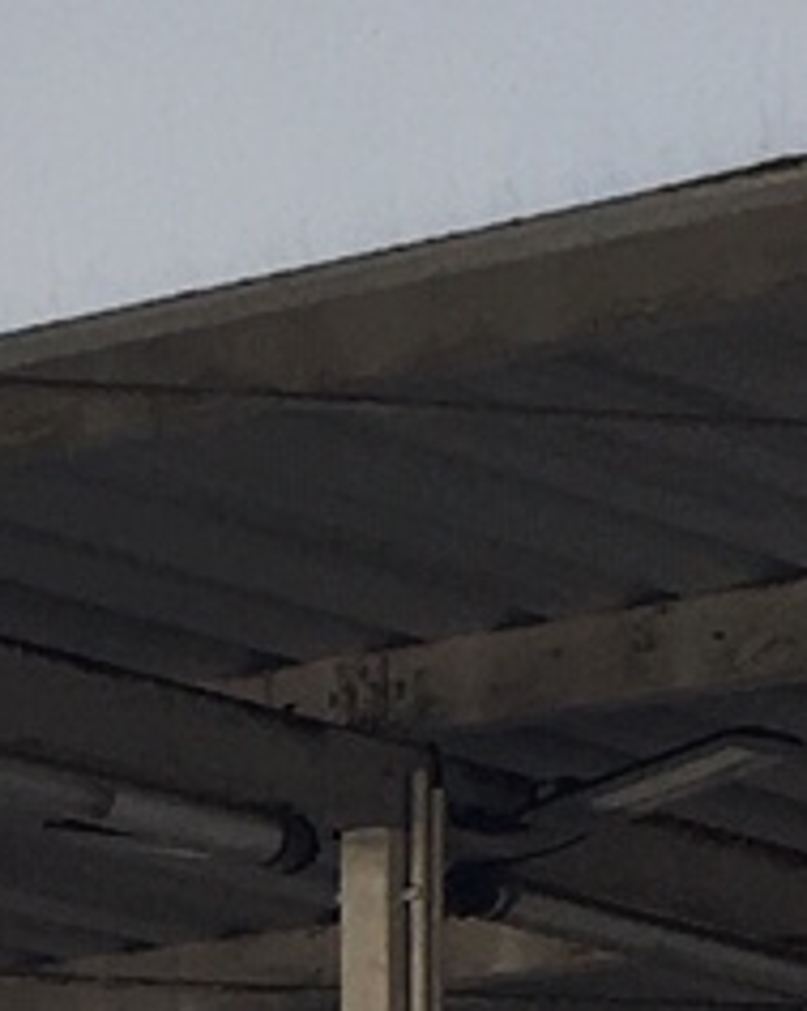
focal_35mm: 241
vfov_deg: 7.9
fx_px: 7209
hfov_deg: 6.3
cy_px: 1514
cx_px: -640
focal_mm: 4.15
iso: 25
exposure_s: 1/565
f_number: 2.2
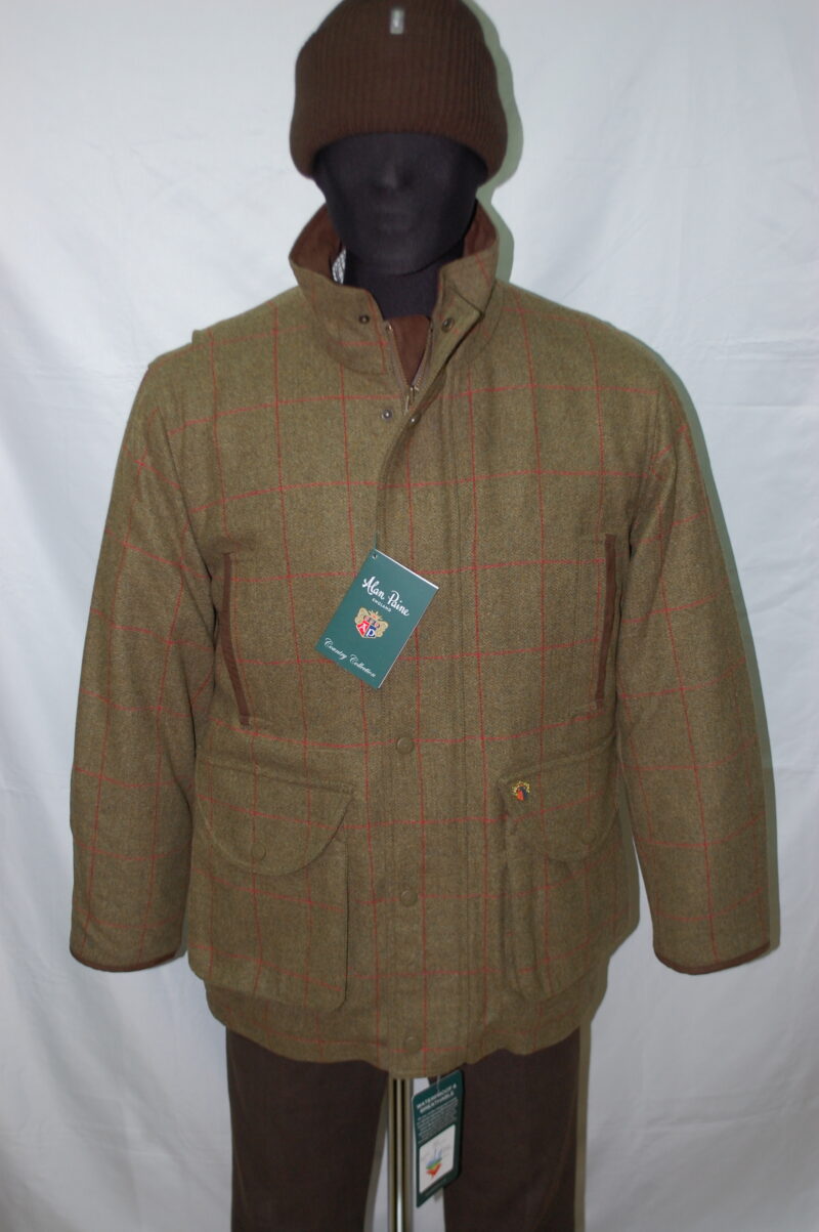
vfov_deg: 43.6
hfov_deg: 29.8
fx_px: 1538
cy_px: 616
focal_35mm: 45
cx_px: 410
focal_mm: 30
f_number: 4.8
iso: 400
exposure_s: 1/60
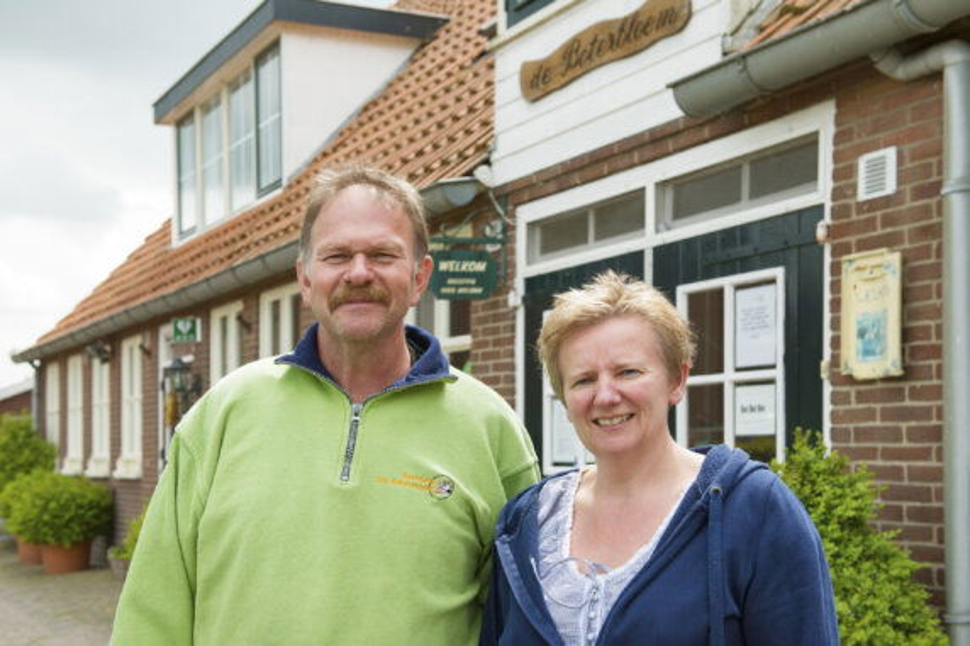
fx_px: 1212
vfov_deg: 29.8
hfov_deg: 43.6
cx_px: 485
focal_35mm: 45
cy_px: 323
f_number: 7.1
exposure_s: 1/2000
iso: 1600
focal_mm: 45
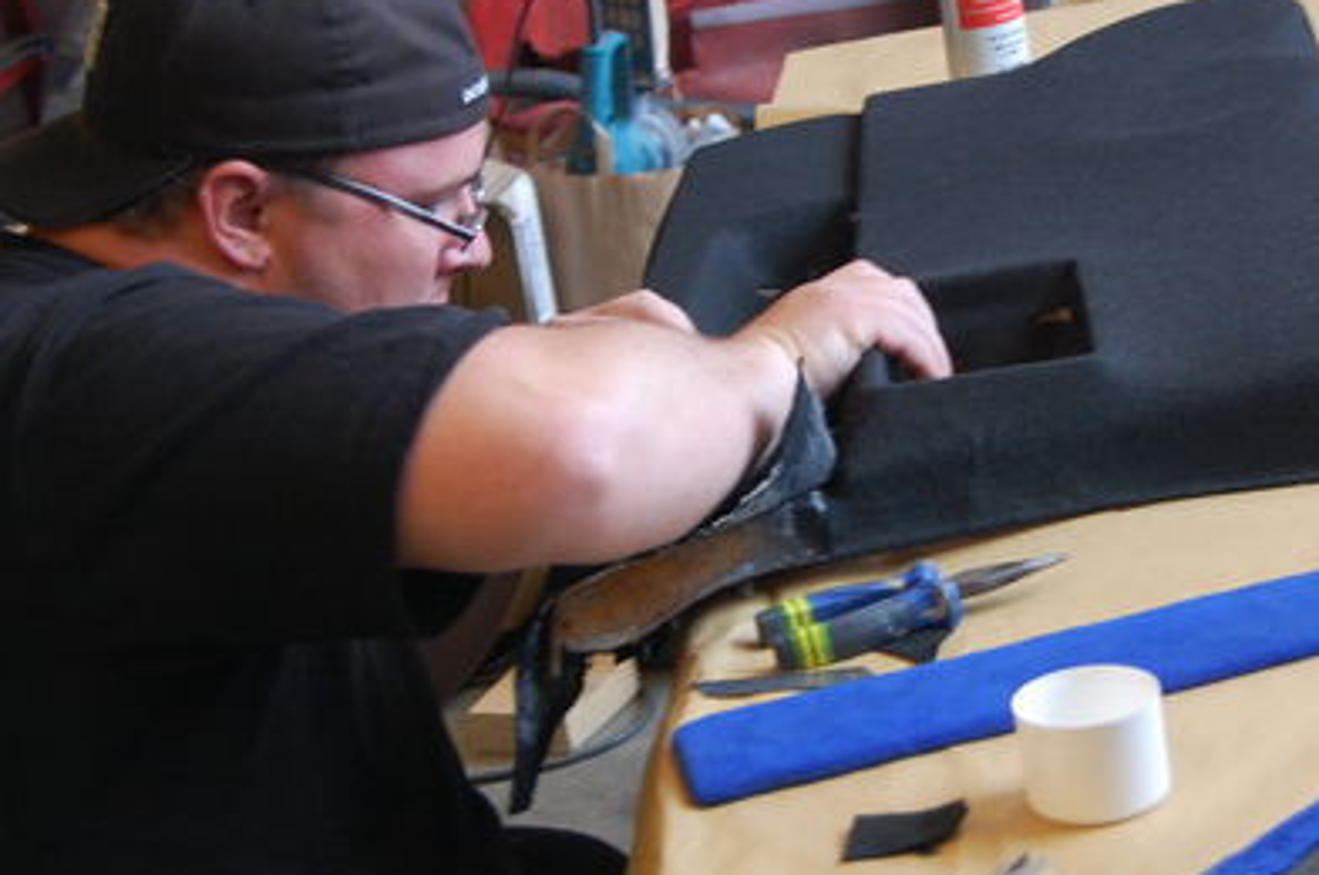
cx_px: 861
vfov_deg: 14.7
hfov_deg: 21.9
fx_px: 3402
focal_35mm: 93
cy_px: 397
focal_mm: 38
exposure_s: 1/30
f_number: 4.8
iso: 720
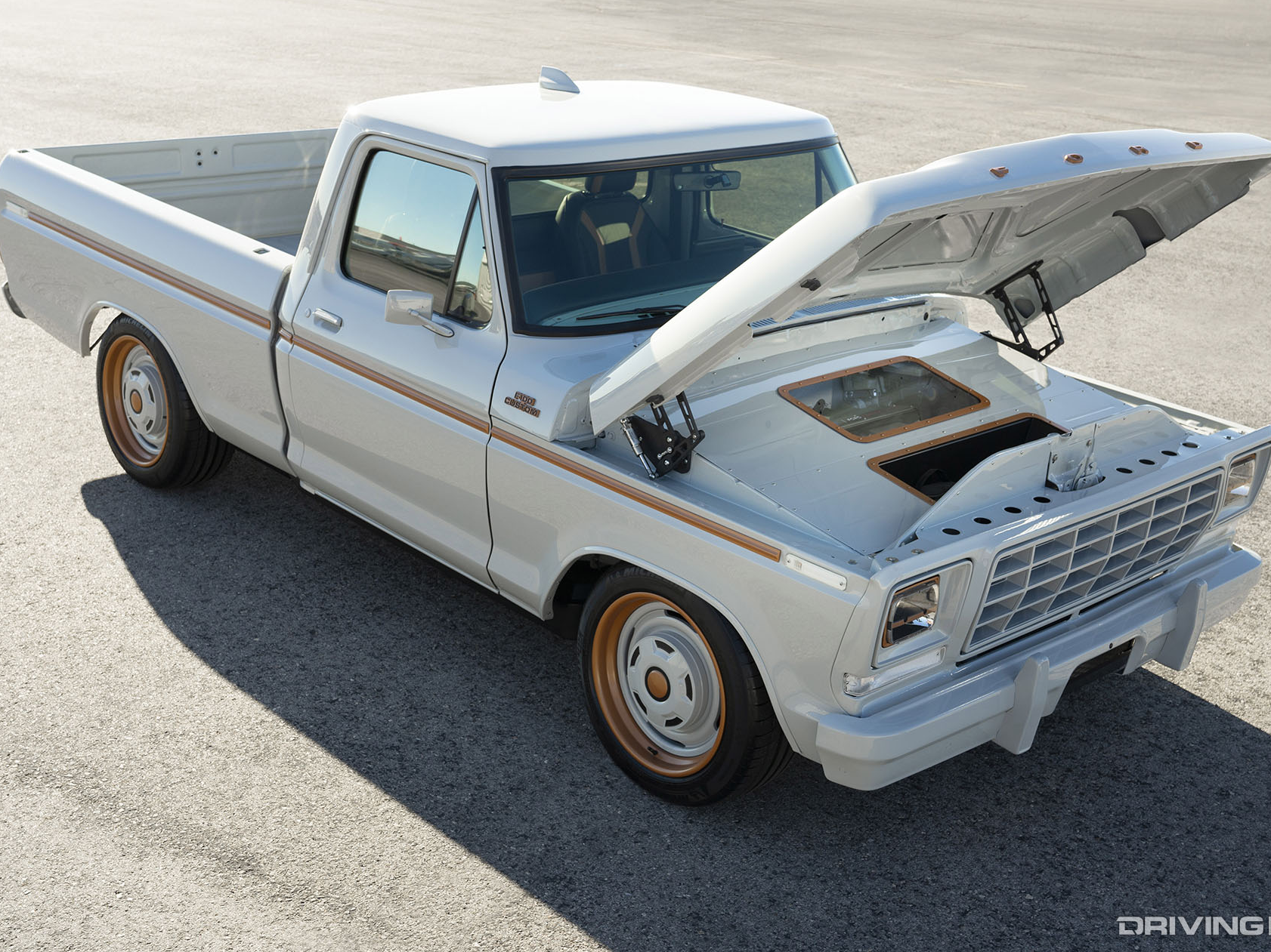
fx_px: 1652
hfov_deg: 42.1
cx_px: 632
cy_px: 475
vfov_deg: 32.2
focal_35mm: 45
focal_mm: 41
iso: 200
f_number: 6.3
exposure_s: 1/250
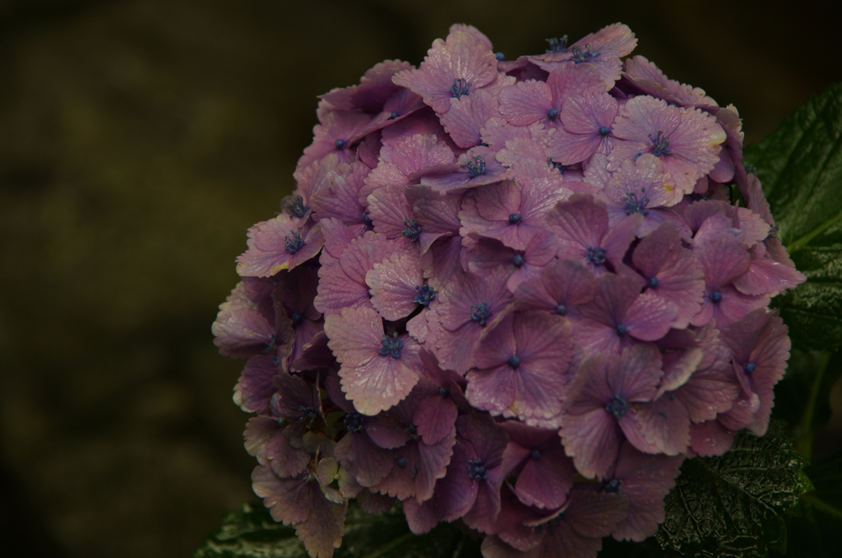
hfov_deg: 10.2
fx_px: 4714
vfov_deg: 6.8
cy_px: 279
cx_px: 421
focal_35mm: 202
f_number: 6.3
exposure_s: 1/80
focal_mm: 135
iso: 200
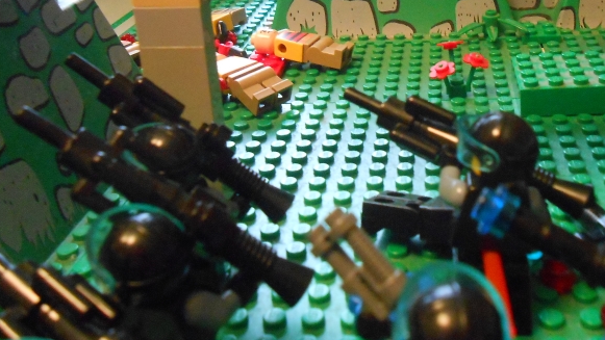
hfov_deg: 45.0
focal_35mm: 45
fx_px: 722
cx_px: 388
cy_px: 62
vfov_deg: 26.0
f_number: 3.8
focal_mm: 5.3
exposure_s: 1/4
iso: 800
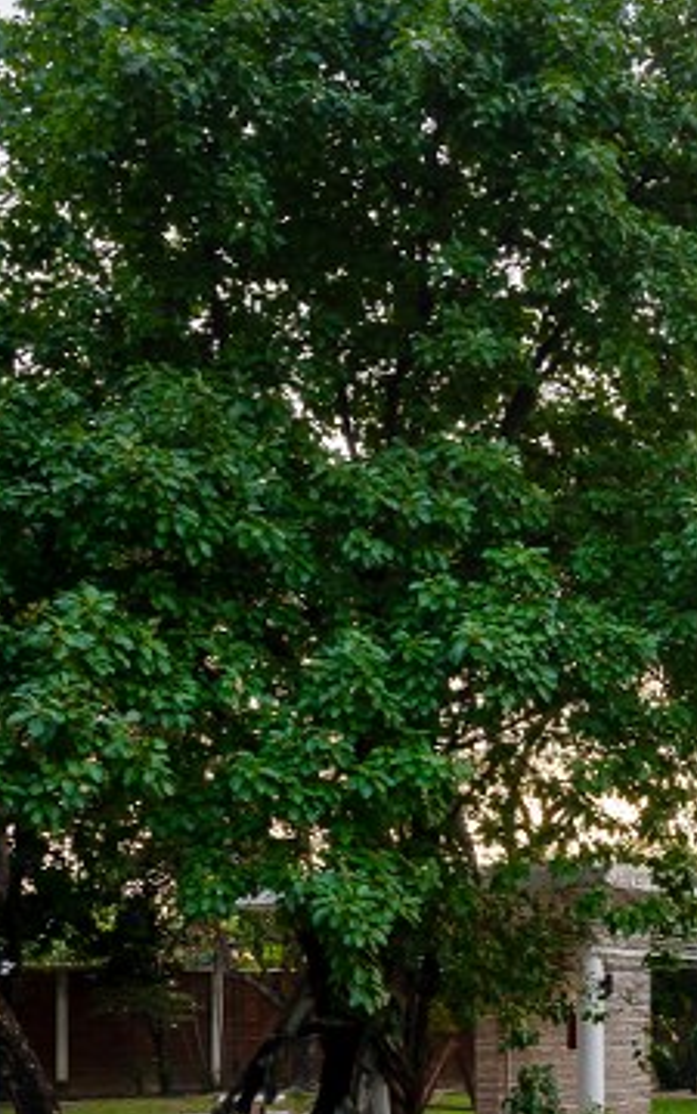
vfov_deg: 33.5
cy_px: 976
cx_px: 1092
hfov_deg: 19.1
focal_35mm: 58
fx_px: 1763
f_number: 5.6
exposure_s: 1/30
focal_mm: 16
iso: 100
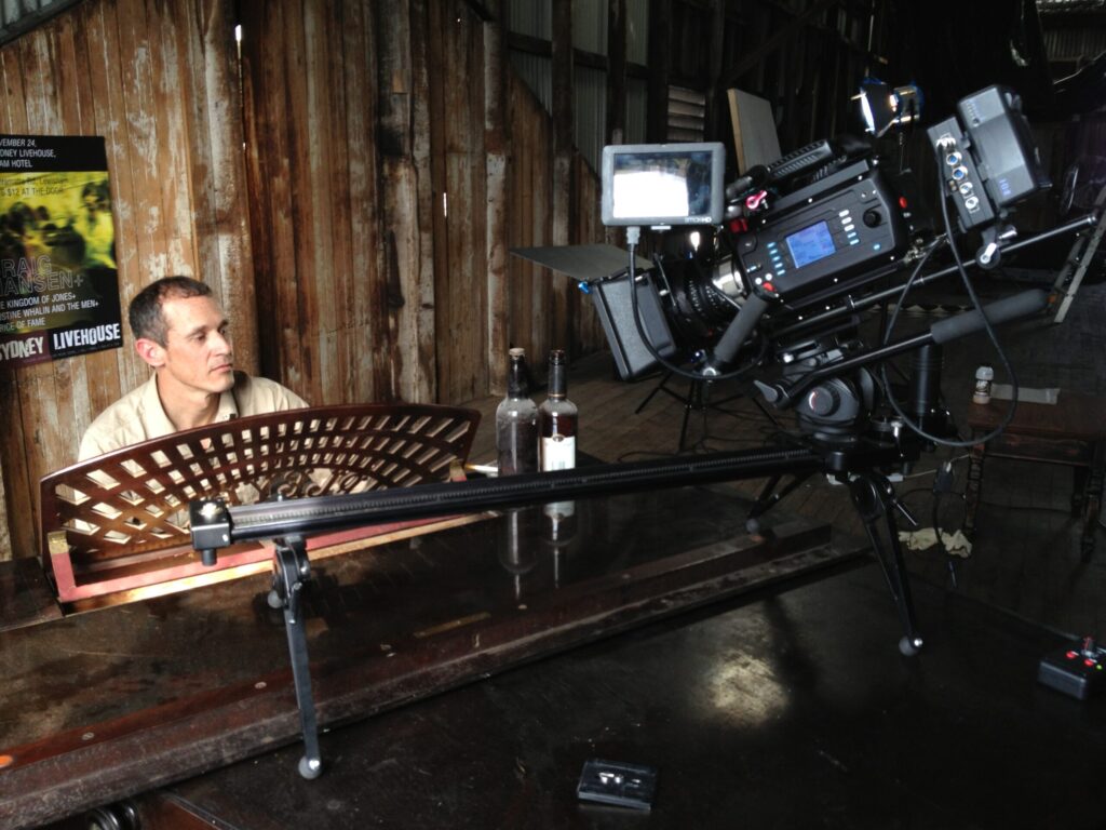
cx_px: 553
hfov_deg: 52.6
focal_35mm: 35
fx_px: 1118
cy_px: 415
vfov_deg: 40.7
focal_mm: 4.28
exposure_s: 1/40
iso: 50
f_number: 2.4
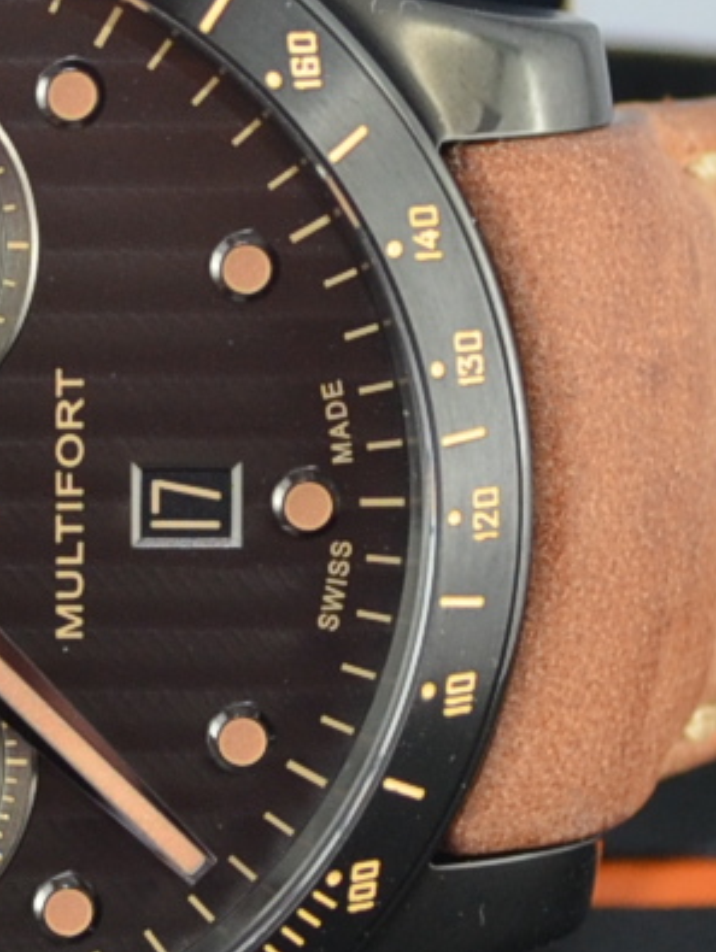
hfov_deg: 5.2
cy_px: 371
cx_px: -113
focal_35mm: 287
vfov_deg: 6.9
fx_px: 7902
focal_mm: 32
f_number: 4.8
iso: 400
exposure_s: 1/125
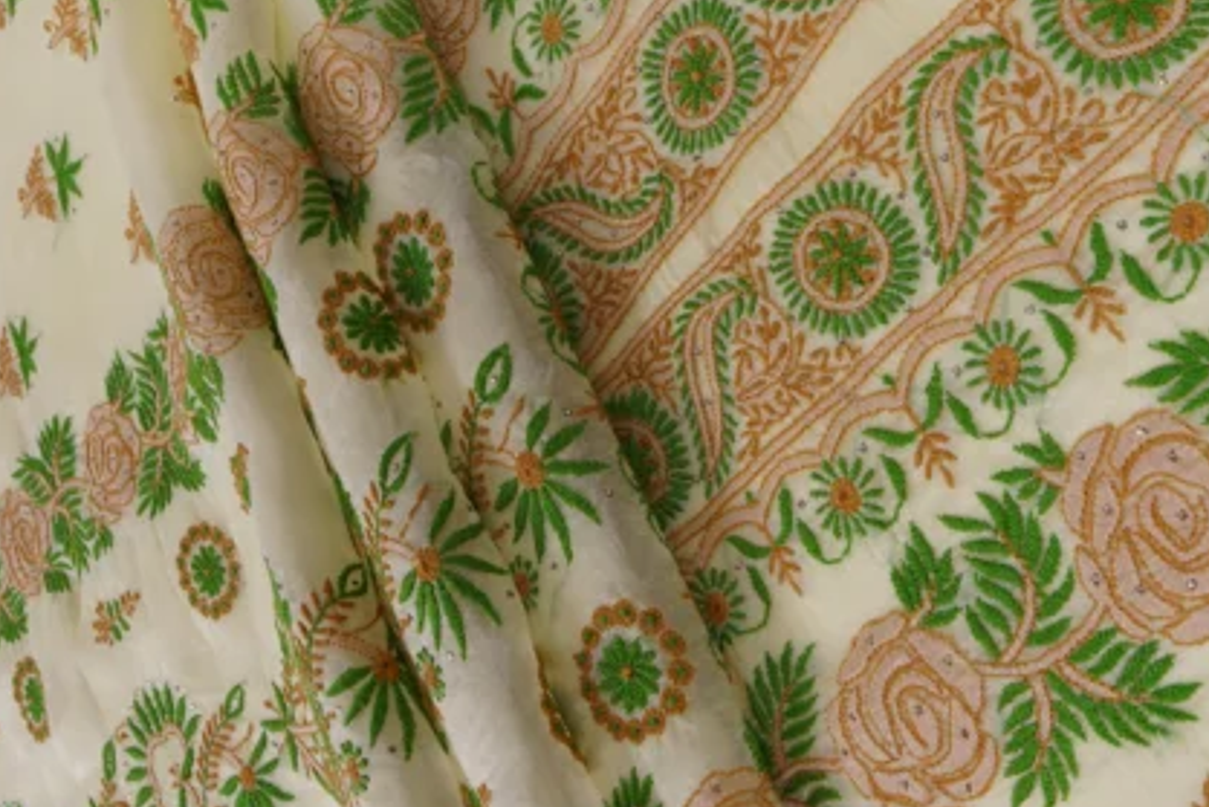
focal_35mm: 37
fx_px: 1243
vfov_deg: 35.8
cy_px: 484
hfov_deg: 51.9
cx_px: 604
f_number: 16
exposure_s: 1/160
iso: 100
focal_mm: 16
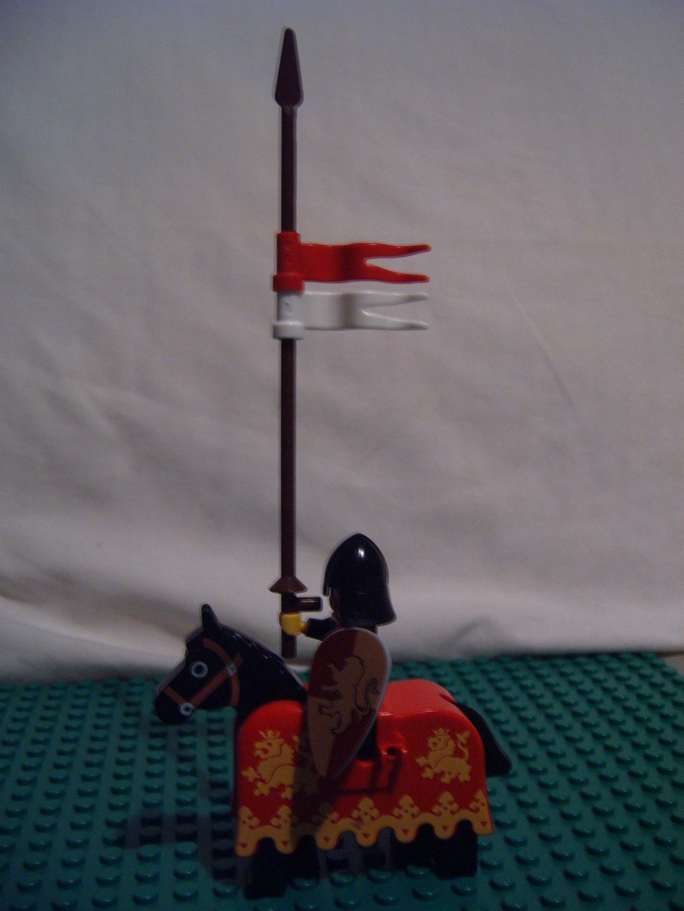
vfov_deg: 50.1
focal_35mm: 37
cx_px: 342
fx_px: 975
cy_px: 456
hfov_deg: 38.7
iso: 141
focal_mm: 6.2
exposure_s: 1/4
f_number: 2.9
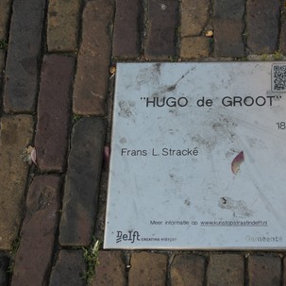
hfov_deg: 25.3
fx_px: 632
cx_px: 203
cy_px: 143
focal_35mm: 68
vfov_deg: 25.5
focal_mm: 35
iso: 100
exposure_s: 1/80
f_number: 5
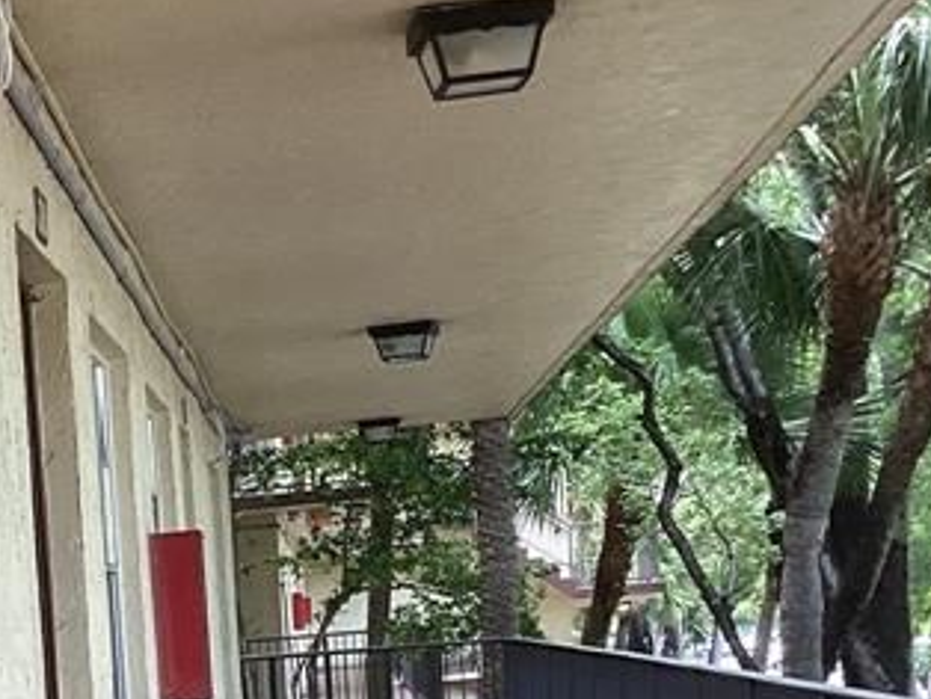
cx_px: -116
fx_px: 2718
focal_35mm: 101
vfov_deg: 14.1
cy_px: 918
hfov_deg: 18.6
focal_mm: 3.3
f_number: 2.4
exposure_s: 1/120
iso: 50
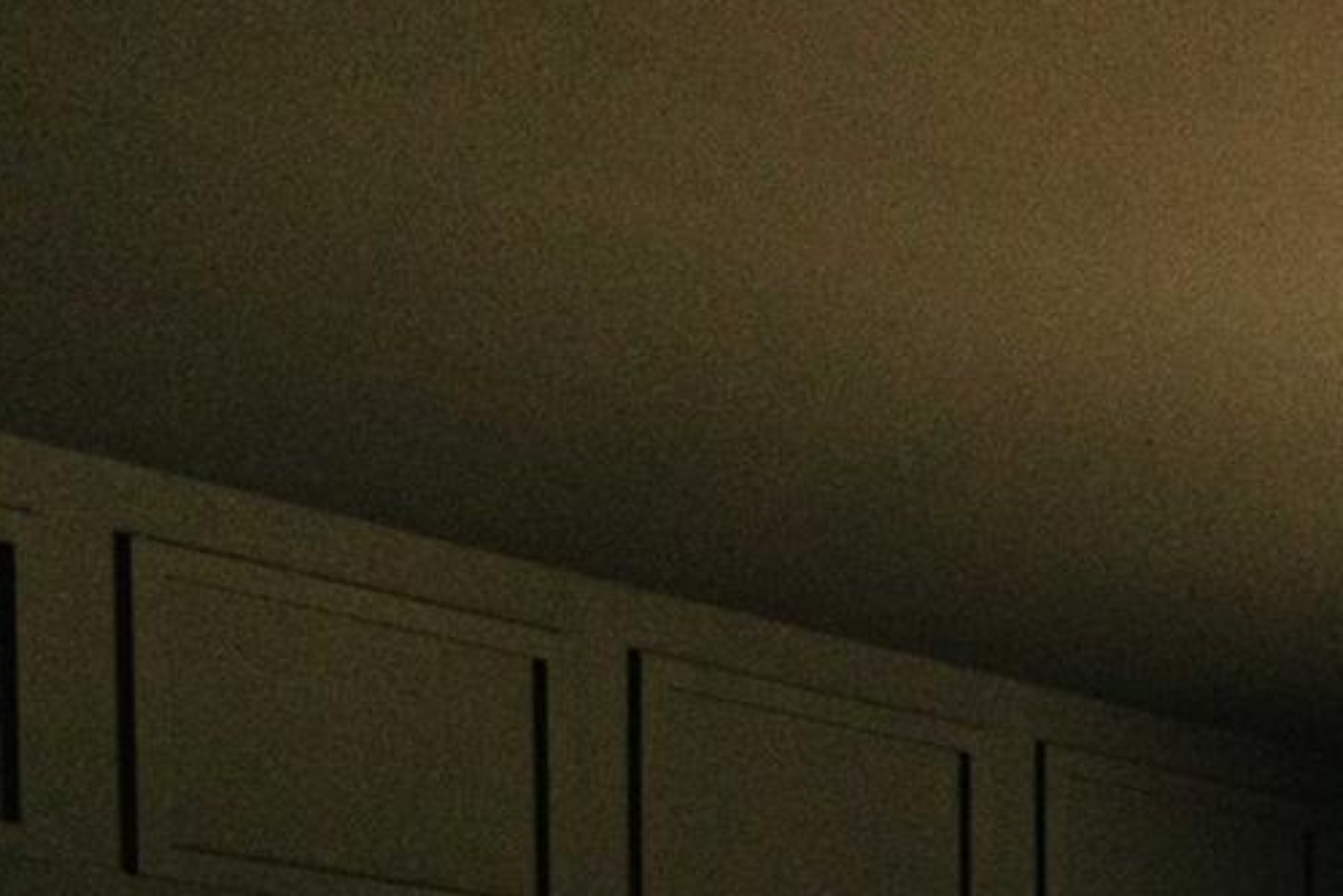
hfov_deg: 23.0
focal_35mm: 74
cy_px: 1702
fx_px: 2760
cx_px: 1926
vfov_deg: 15.4
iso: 640
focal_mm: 12
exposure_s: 1/250
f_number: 4
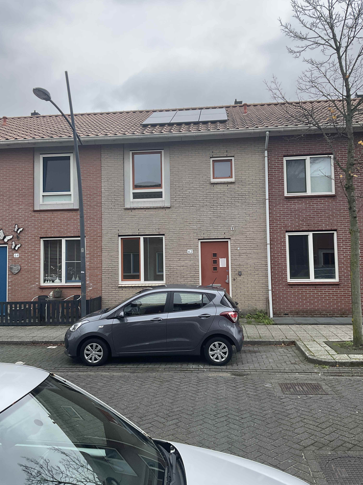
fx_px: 405
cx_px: 182
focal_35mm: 29
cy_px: 242
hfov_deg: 48.2
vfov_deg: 61.7
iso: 16
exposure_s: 1/450
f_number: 1.8
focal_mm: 3
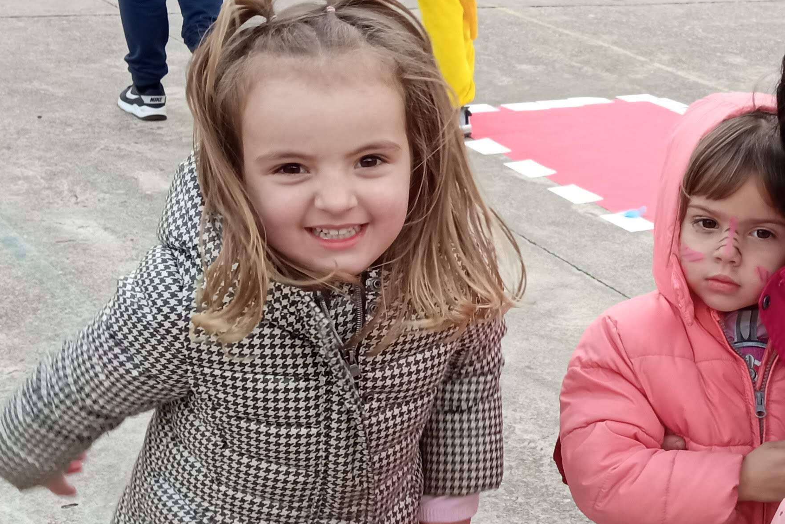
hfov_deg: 29.6
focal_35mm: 66
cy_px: 283
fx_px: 1439
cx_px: 664
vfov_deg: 20.6
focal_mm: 3.79
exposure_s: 1/196
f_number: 2.2
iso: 111
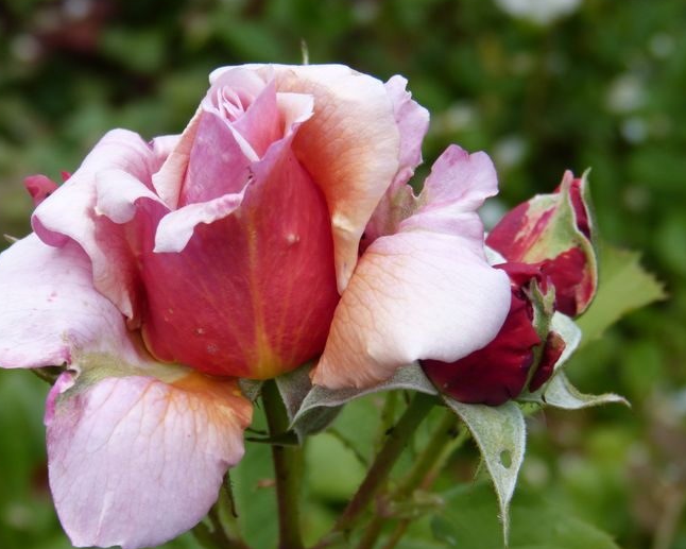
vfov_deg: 14.0
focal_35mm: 110
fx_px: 2234
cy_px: 287
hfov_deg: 17.5
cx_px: 292
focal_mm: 16.5
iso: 100
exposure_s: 1/320
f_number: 4
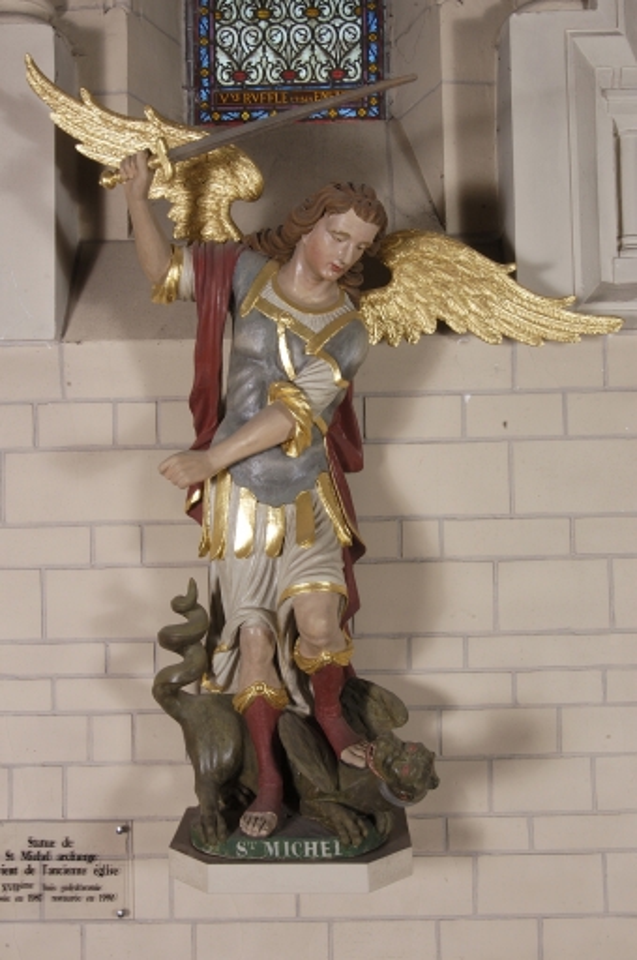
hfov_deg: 36.8
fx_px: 958
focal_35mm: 36
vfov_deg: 53.2
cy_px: 480
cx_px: 318
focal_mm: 24
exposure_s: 1/30
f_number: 11
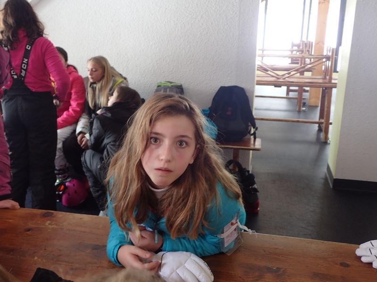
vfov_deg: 40.7
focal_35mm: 35
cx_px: 188
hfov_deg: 52.6
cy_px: 141
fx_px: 381
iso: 250
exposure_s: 1/30
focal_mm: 6.42
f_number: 2.6
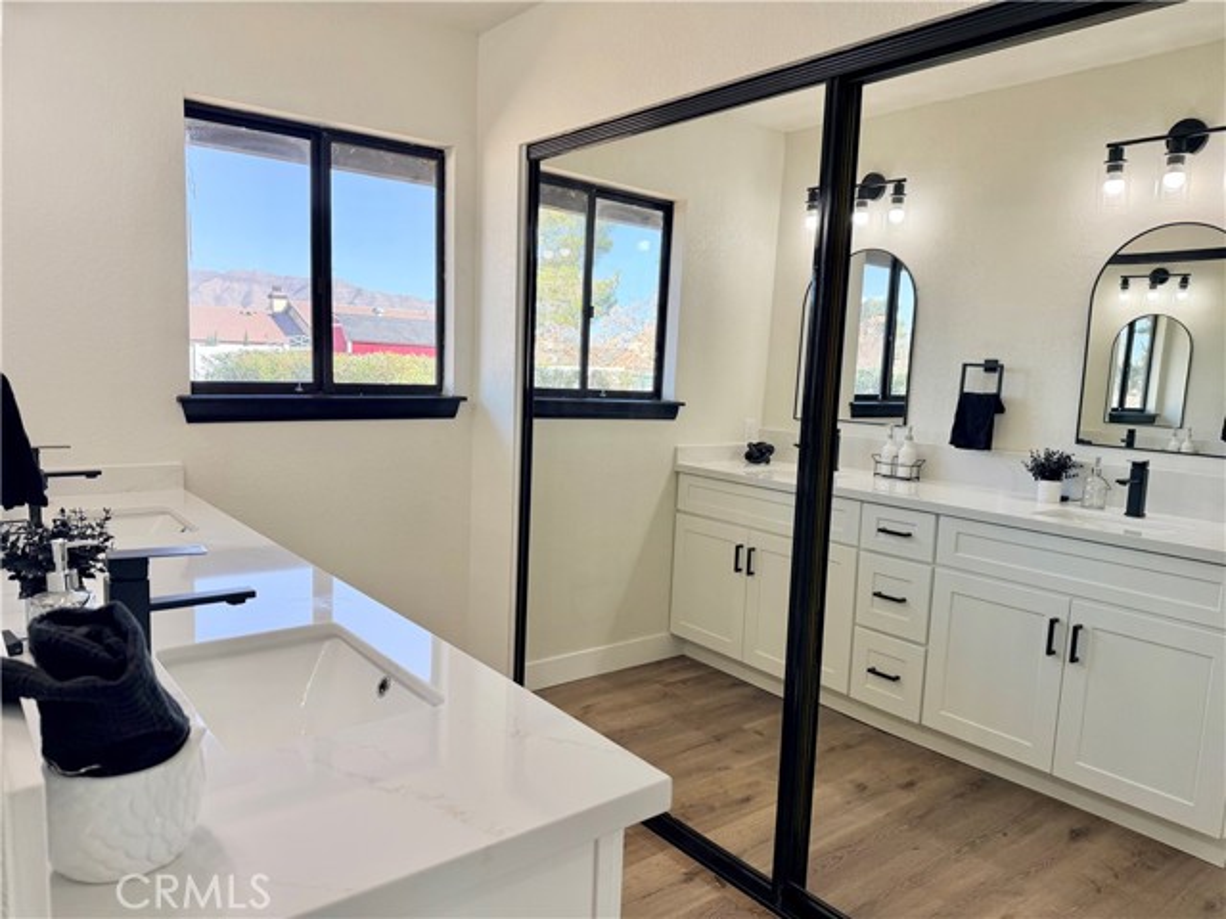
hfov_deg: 71.6
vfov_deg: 56.8
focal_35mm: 24
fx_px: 850
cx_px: 613
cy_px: 460
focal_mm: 6.76
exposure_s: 1/510
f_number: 1.78
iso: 100
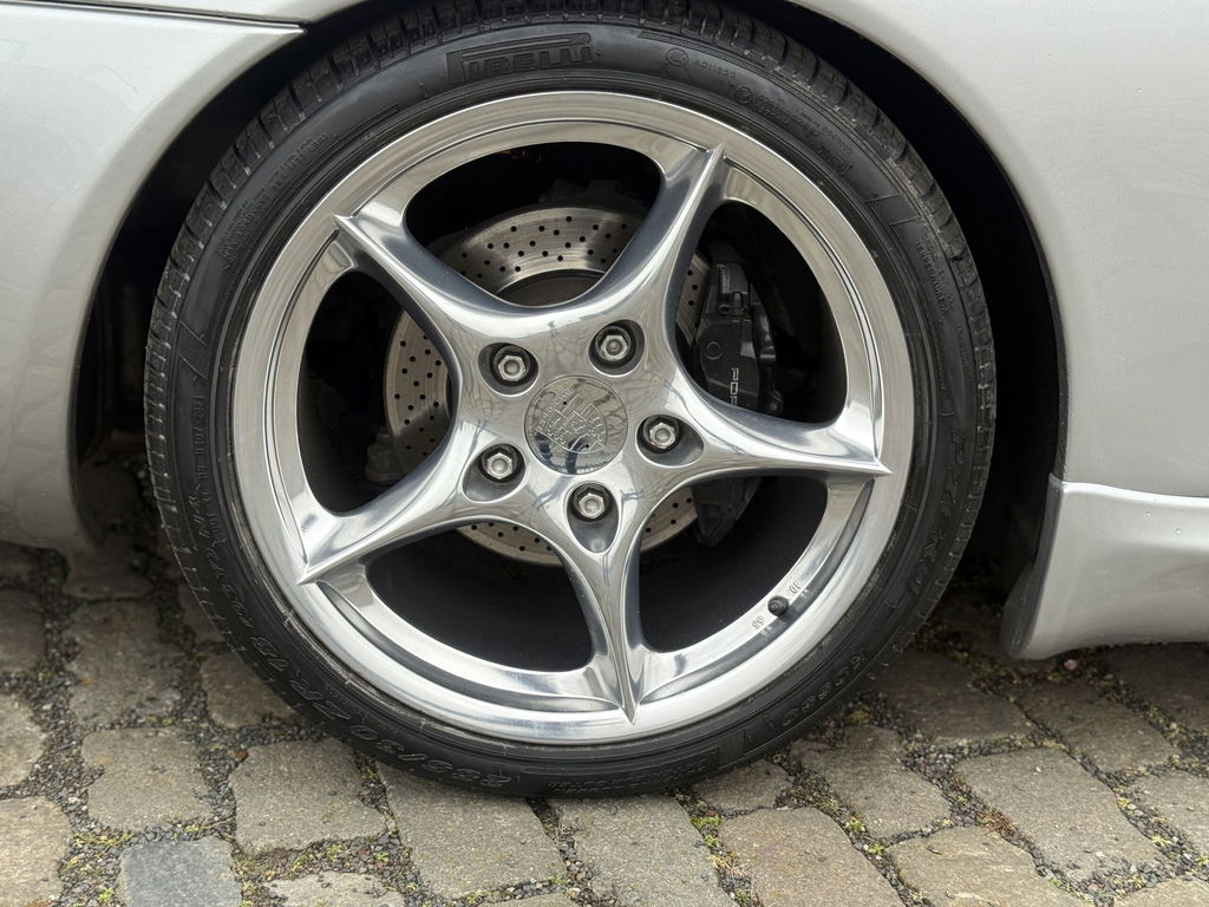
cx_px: 604
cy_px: 454
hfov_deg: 39.7
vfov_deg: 30.3
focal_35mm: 48
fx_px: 1676
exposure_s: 1/375
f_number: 1.78
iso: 100
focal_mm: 6.76
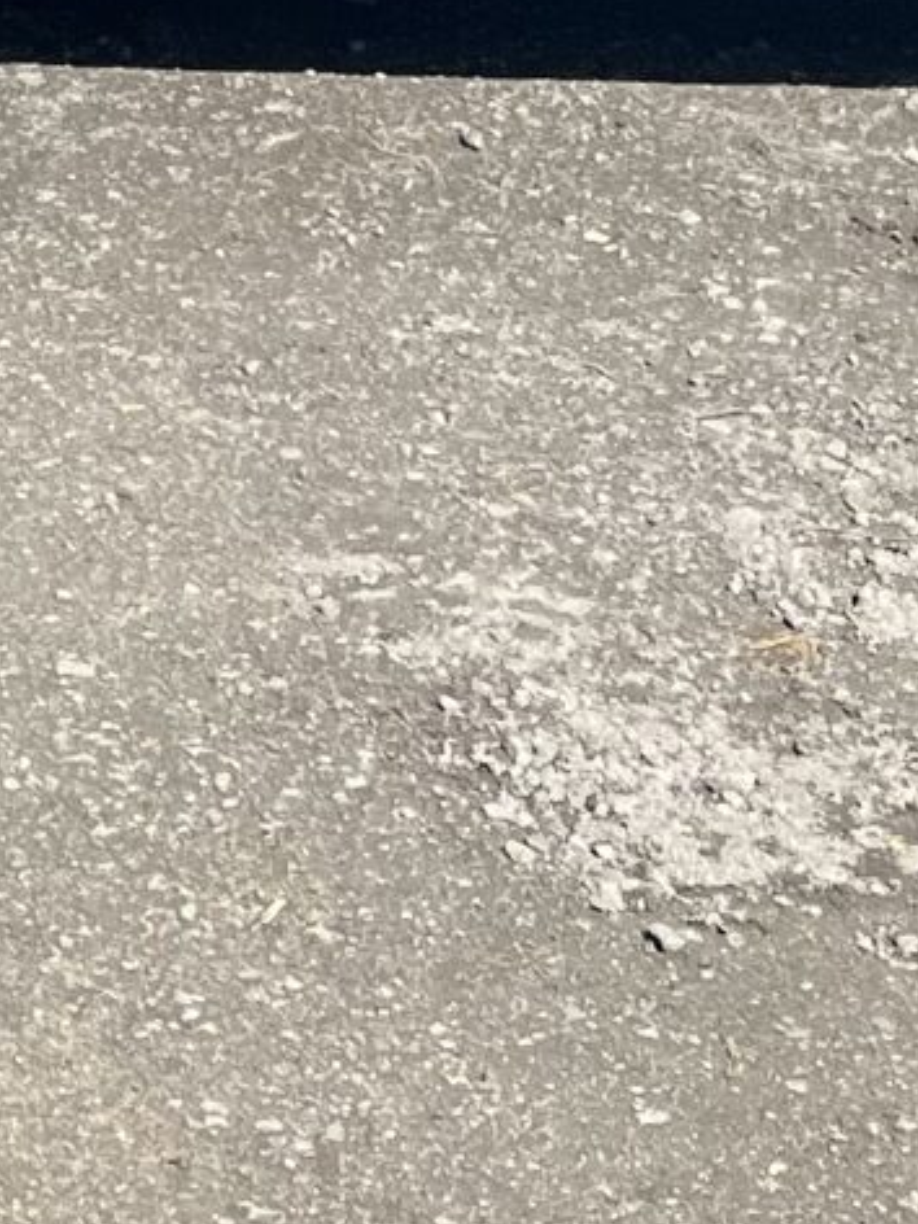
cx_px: -1273
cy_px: -1115
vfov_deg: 12.5
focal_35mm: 141
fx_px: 4986
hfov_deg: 9.4
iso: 50
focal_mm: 5.1
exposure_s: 1/6494
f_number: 1.6
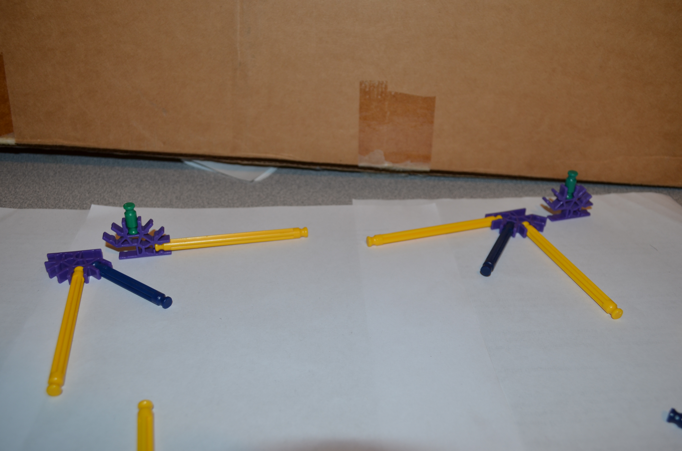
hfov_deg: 57.3
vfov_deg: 39.8
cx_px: 341
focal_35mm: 33
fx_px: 624
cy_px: 226
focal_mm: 22
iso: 200
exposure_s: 1/30
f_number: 5.6
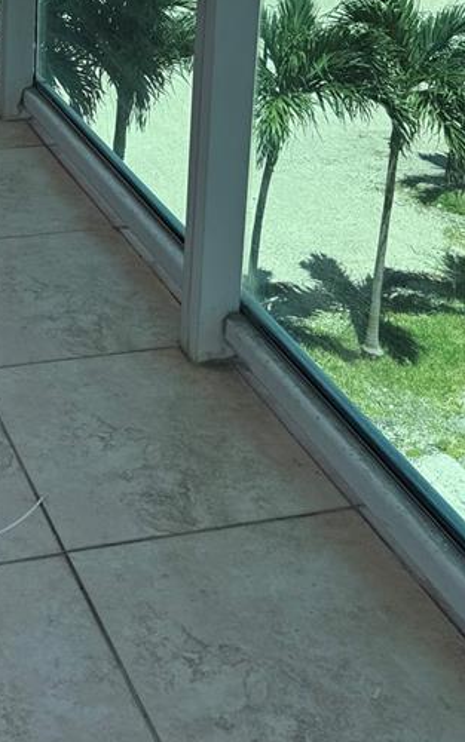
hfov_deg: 19.9
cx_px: -101
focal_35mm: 61
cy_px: -89
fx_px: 1235
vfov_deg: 29.8
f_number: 1.78
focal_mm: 6.76
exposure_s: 1/2959
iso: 80
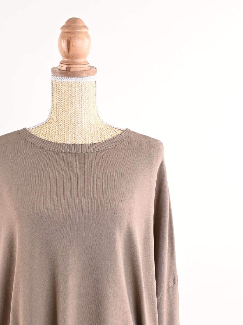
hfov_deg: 27.4
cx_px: 87
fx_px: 496
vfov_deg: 35.6
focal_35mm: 53
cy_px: 229
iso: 125
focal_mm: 33
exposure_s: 1/125
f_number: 9
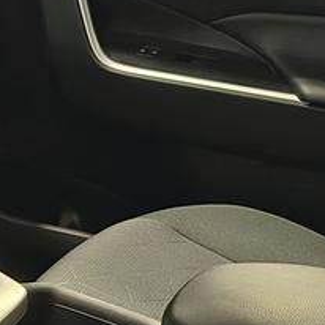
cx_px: -418
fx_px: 1402
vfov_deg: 12.6
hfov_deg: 11.3
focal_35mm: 132
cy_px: 484
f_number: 1.8
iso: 610
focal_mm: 5.56
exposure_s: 1/60
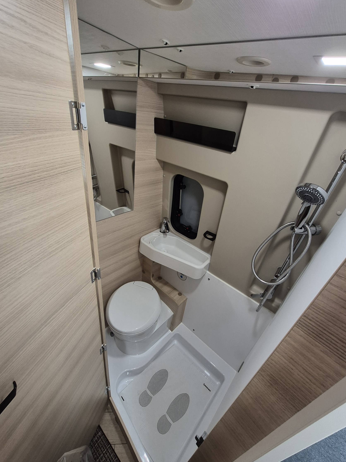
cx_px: 166
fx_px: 187
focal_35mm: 14
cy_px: 230
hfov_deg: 85.6
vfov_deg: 102.1
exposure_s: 1/50
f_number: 2.2
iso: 200
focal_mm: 1.74
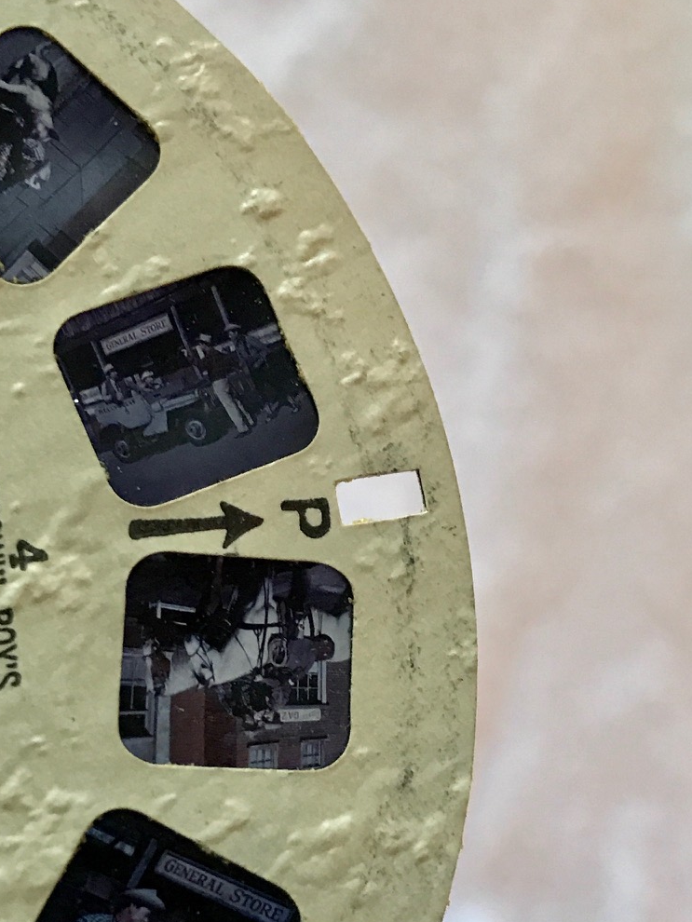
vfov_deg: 33.6
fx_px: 1519
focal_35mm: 57
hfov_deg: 25.7
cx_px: 312
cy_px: 569
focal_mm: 3.99
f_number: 1.8
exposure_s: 1/15
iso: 80
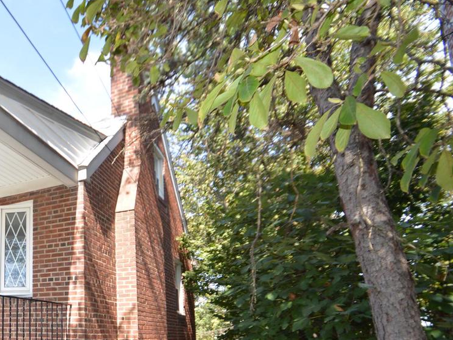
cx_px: 39
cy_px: 271
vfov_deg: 47.1
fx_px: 366
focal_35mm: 28
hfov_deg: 54.5
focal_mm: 10
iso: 100
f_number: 4
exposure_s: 1/200
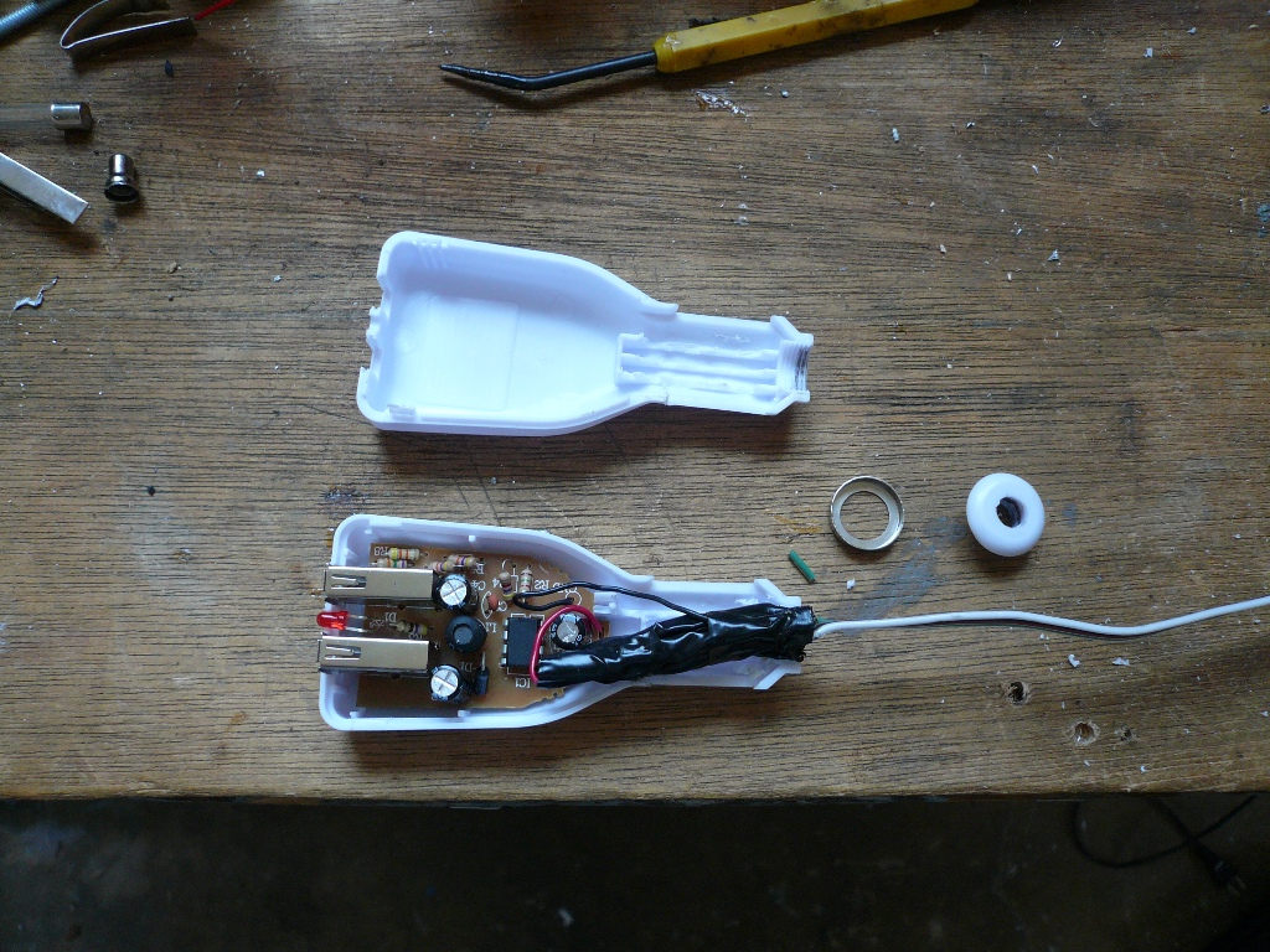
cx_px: 635
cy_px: 476
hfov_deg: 63.4
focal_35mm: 28
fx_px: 1027
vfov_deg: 49.7
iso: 100
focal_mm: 4.6
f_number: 2.8
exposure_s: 1/80
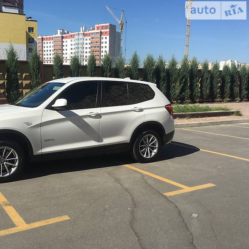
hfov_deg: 46.5
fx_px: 285
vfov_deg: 47.2
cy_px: 124
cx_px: 83
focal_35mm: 35
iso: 25
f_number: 2.2
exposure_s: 1/2024
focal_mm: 4.2
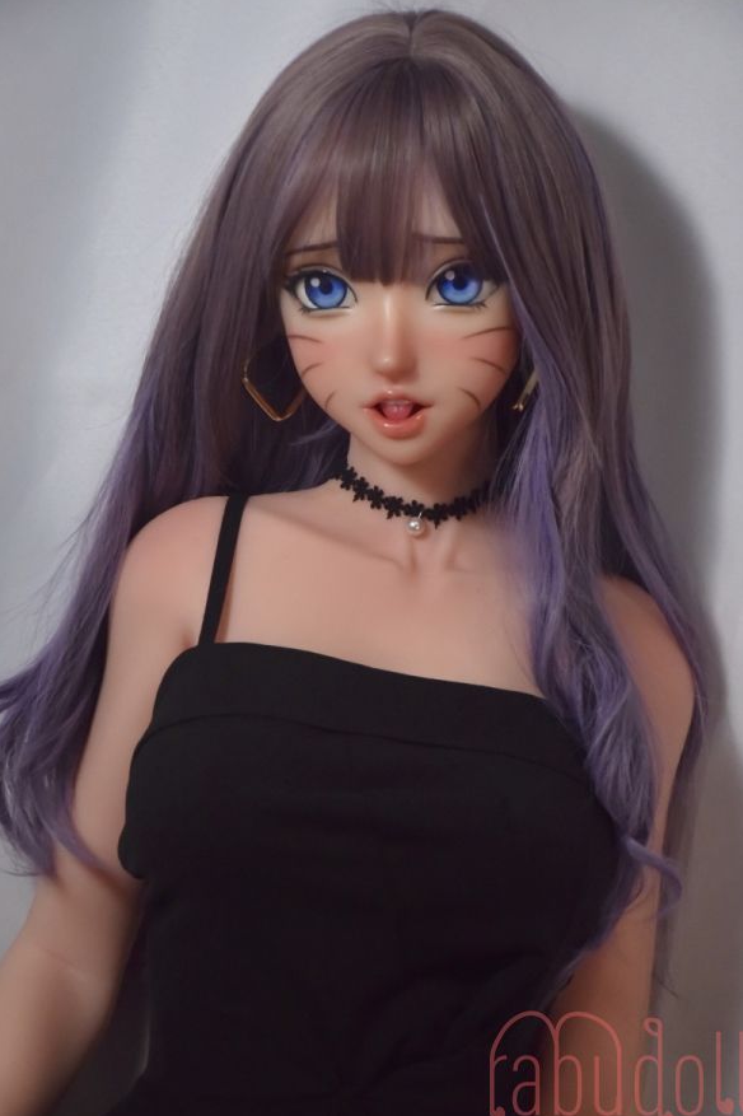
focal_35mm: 116
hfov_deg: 11.9
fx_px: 3579
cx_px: 378
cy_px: 565
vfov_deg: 17.7
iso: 1600
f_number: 6.7
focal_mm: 75
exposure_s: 1/350
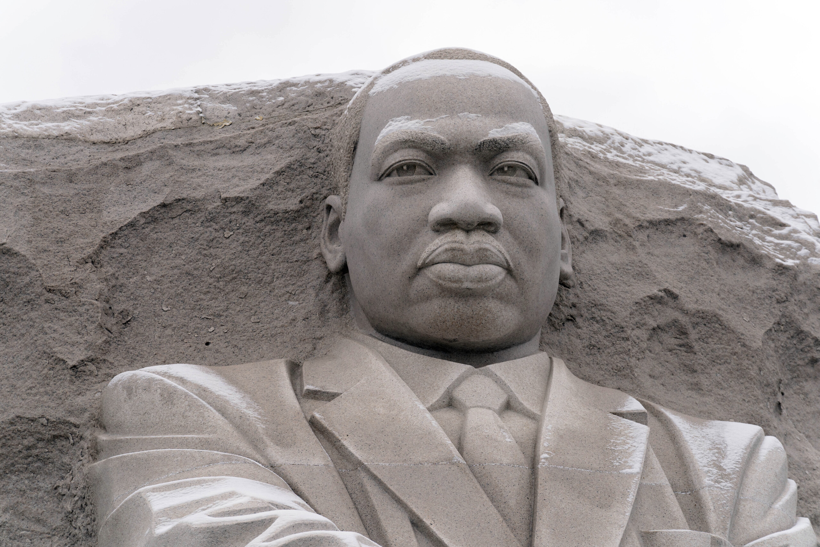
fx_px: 4350
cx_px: 410
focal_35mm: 191
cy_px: 274
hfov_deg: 10.8
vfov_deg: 7.2
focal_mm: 191
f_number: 6.3
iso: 640
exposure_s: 1/400
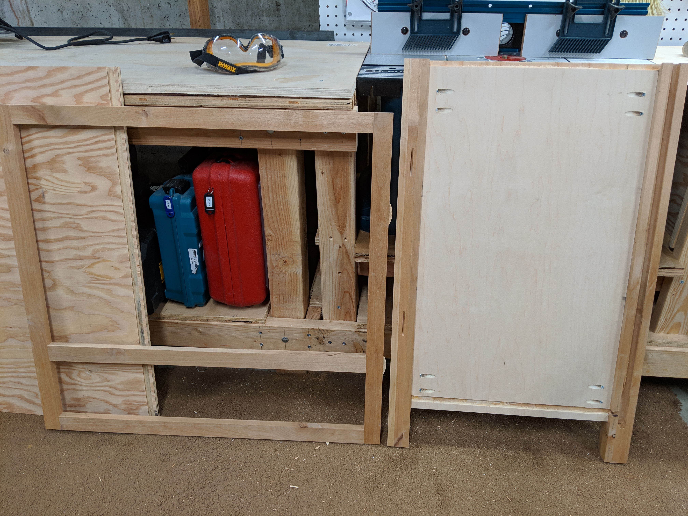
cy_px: 258
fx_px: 537
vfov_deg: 51.4
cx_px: 344
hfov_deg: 65.3
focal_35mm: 27
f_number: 1.8
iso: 71
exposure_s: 1/24
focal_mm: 4.44
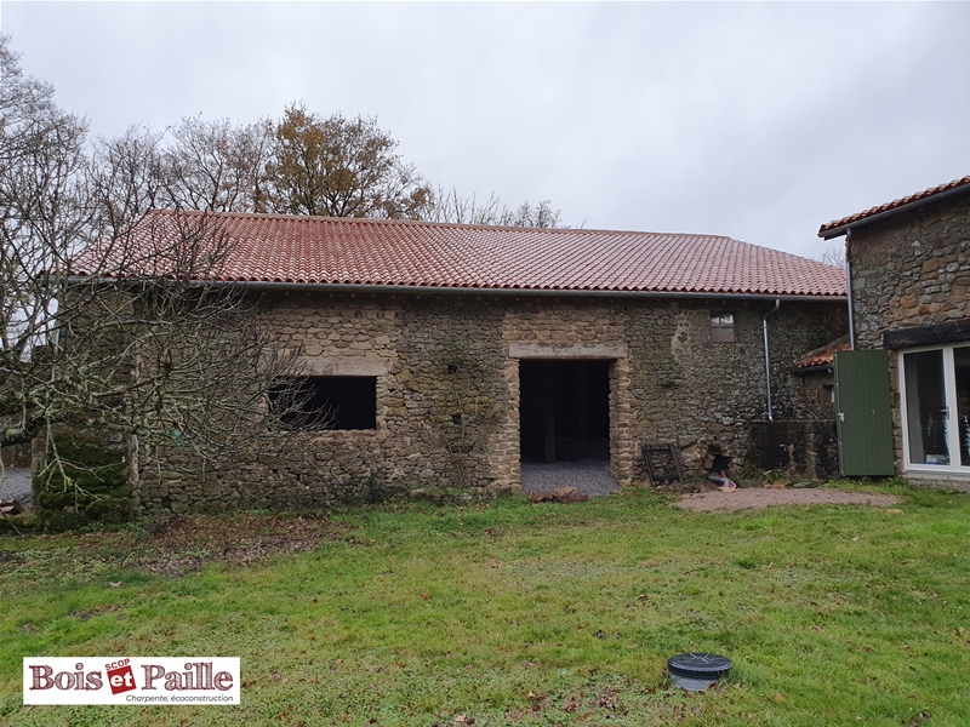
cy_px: 364
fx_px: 729
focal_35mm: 26
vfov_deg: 53.1
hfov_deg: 67.3
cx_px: 485
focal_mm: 4.32
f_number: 2.4
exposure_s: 1/100
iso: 80
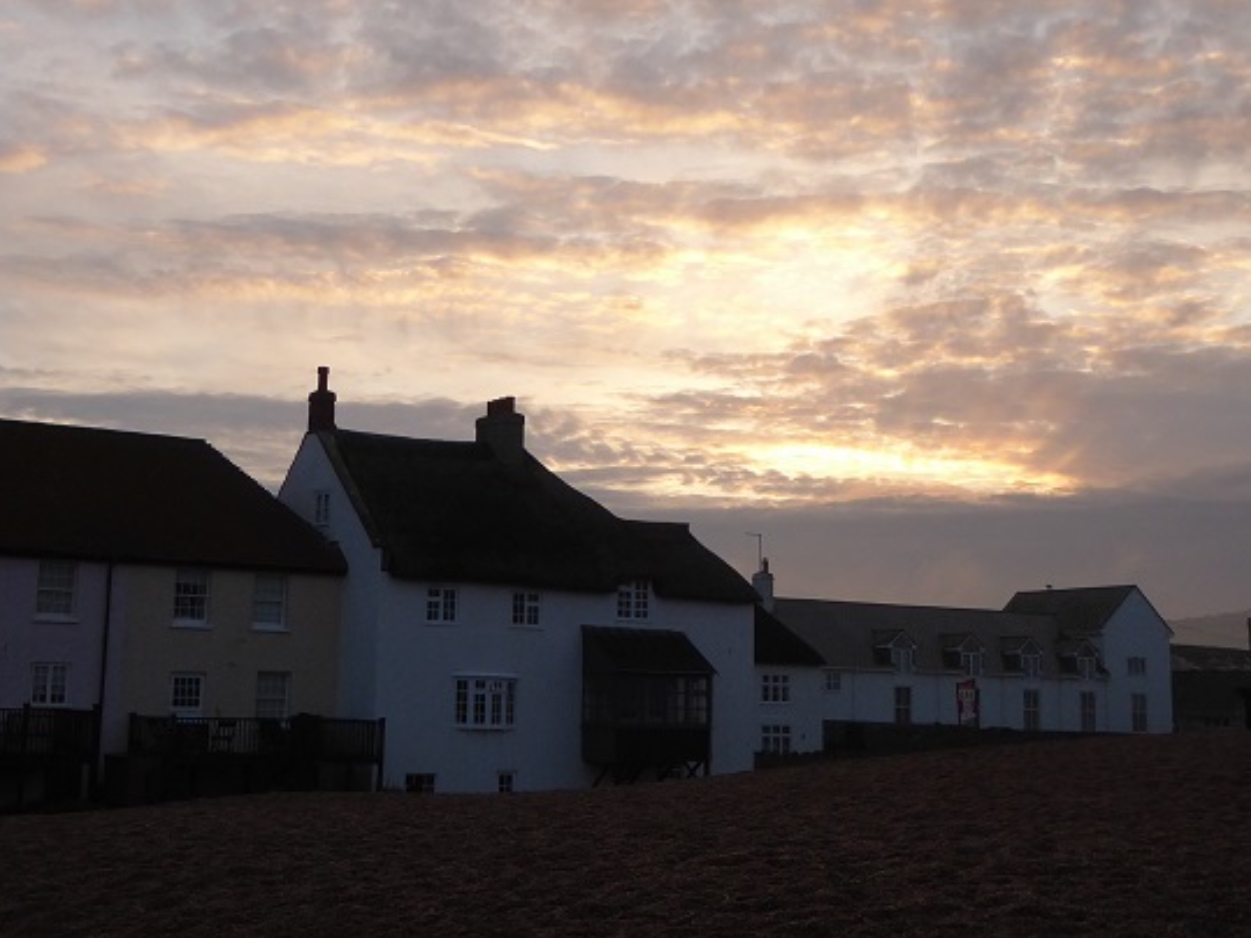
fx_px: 1770
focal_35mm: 49
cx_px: 518
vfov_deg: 29.6
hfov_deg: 38.8
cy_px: 392
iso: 200
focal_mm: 5.8
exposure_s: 1/320
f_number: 3.6
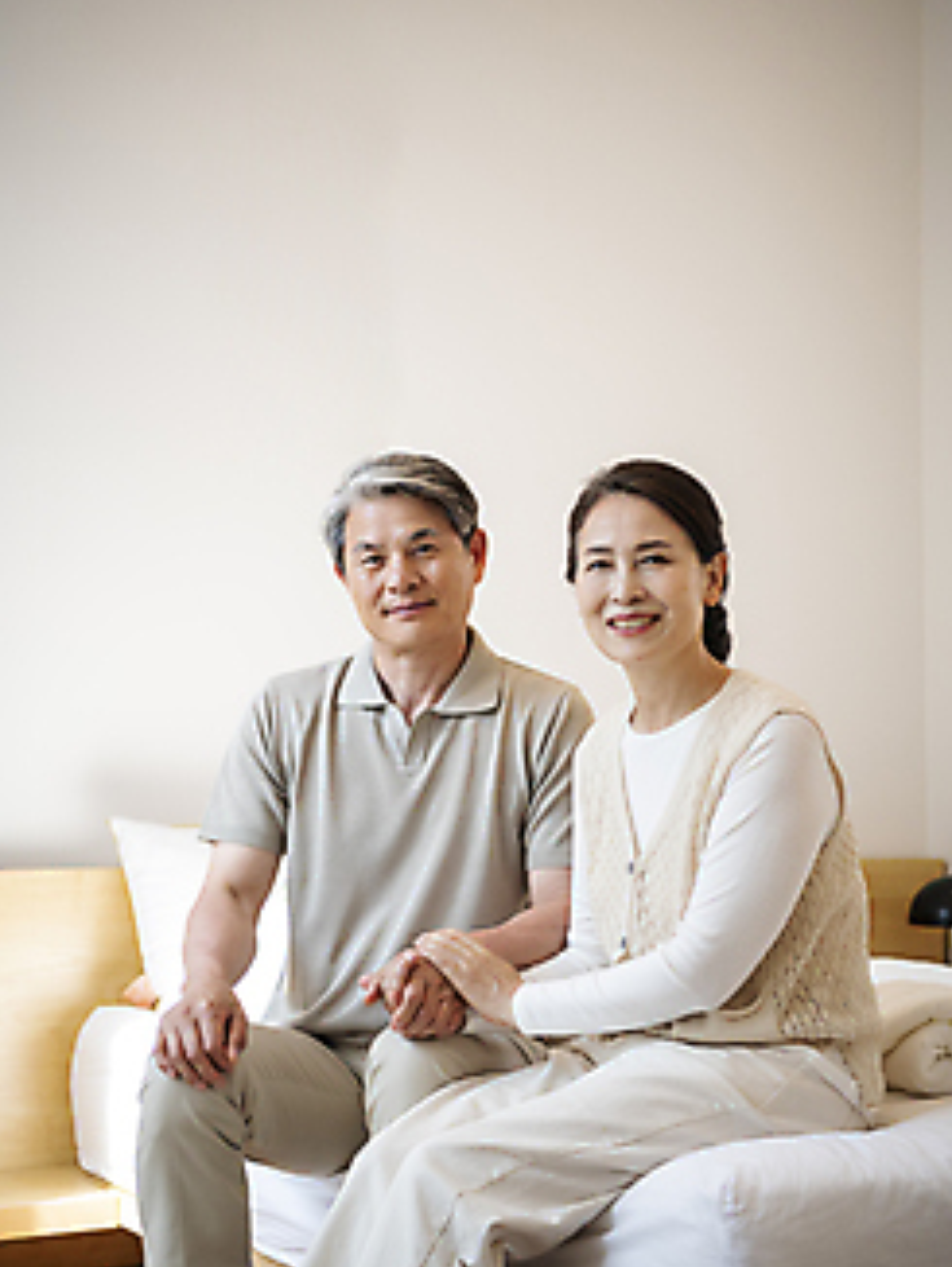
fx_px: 2161
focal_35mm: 59
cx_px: 472
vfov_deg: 32.7
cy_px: 688
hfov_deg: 24.8
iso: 400
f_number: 2.8
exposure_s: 1/200
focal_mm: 50
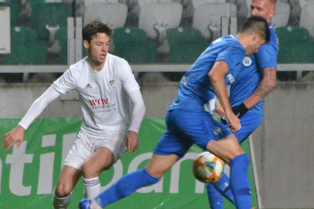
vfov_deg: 2.0
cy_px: 110
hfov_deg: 2.9
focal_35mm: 705
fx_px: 6150
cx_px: 176
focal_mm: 260
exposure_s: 1/400
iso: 2500
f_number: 5.6
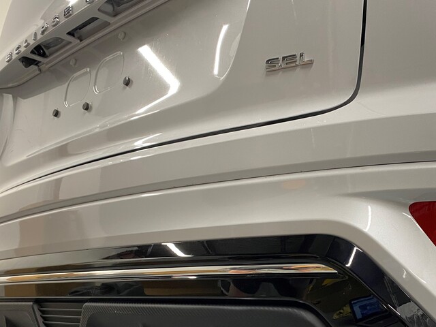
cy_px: 164
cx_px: 218
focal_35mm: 26
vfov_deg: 53.1
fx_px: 327
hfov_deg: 67.3
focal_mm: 4.25
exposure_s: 1/60
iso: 200
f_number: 1.8
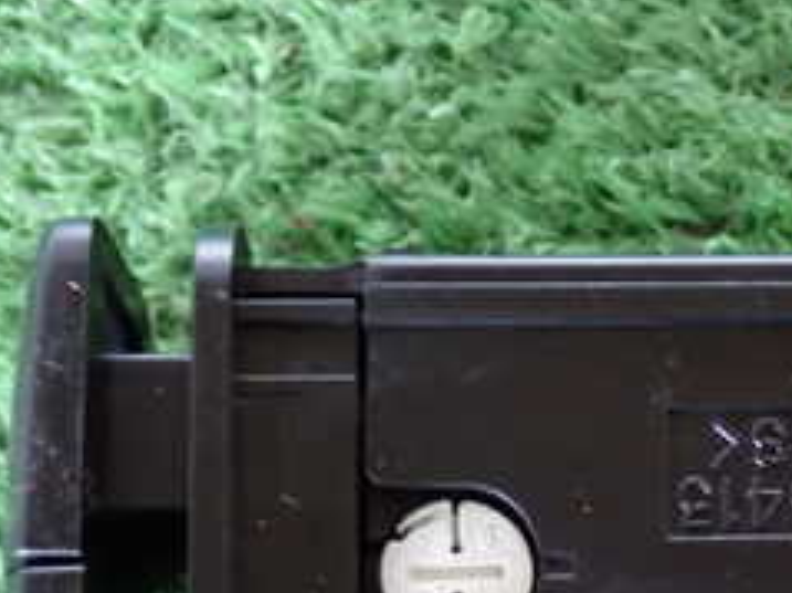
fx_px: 2698
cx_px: 765
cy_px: 603
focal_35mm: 118
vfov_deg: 12.4
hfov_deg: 16.4
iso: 800
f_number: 3.1
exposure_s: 1/15
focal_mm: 8.4
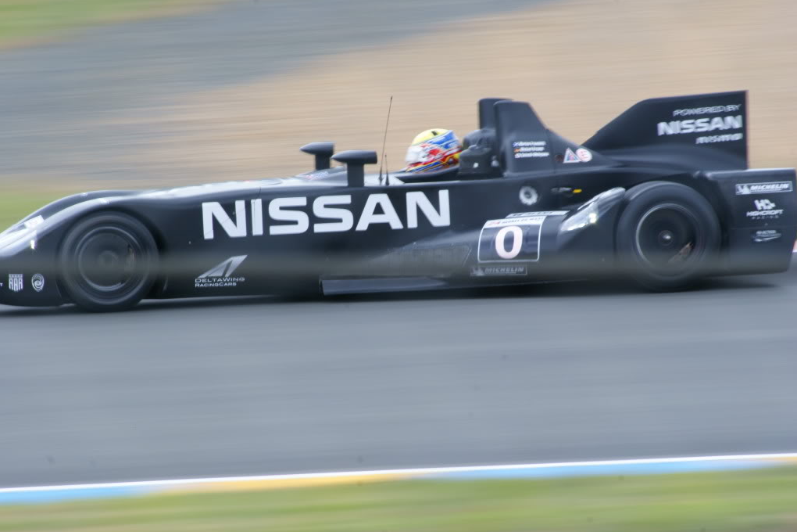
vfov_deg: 3.0
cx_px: 399
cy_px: 266
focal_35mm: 452
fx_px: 10006
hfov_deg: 4.6
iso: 400
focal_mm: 300
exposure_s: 1/60
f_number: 20
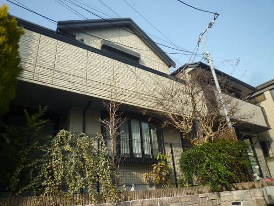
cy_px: 103
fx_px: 198
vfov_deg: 54.9
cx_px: 137
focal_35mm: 25
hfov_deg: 69.4
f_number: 3.2
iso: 100
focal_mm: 4.4
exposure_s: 1/500
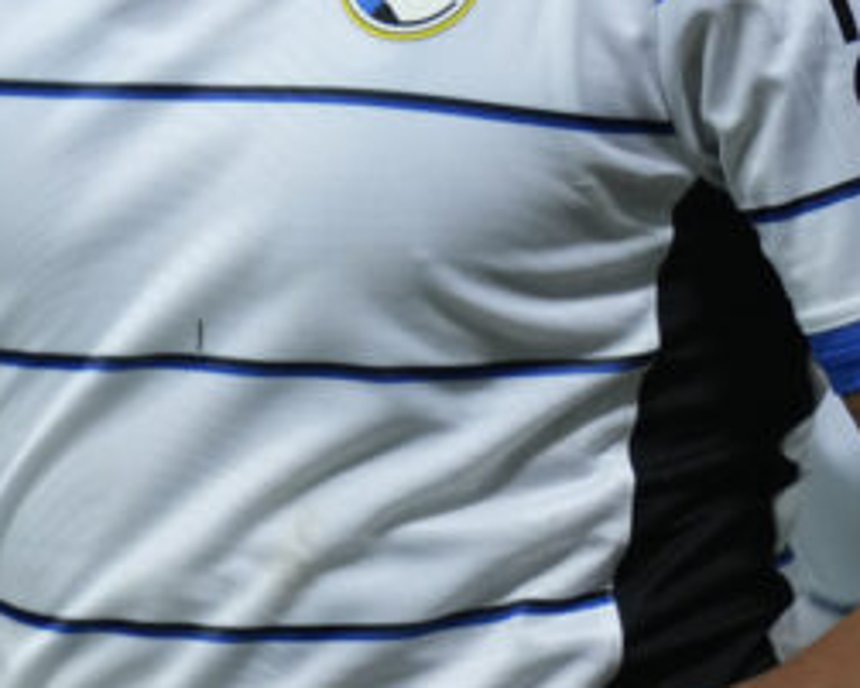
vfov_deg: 1.0
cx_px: 332
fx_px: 38067
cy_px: 116
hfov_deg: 1.3
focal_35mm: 1495
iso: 2500
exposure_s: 1/2000
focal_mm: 400
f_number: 2.8
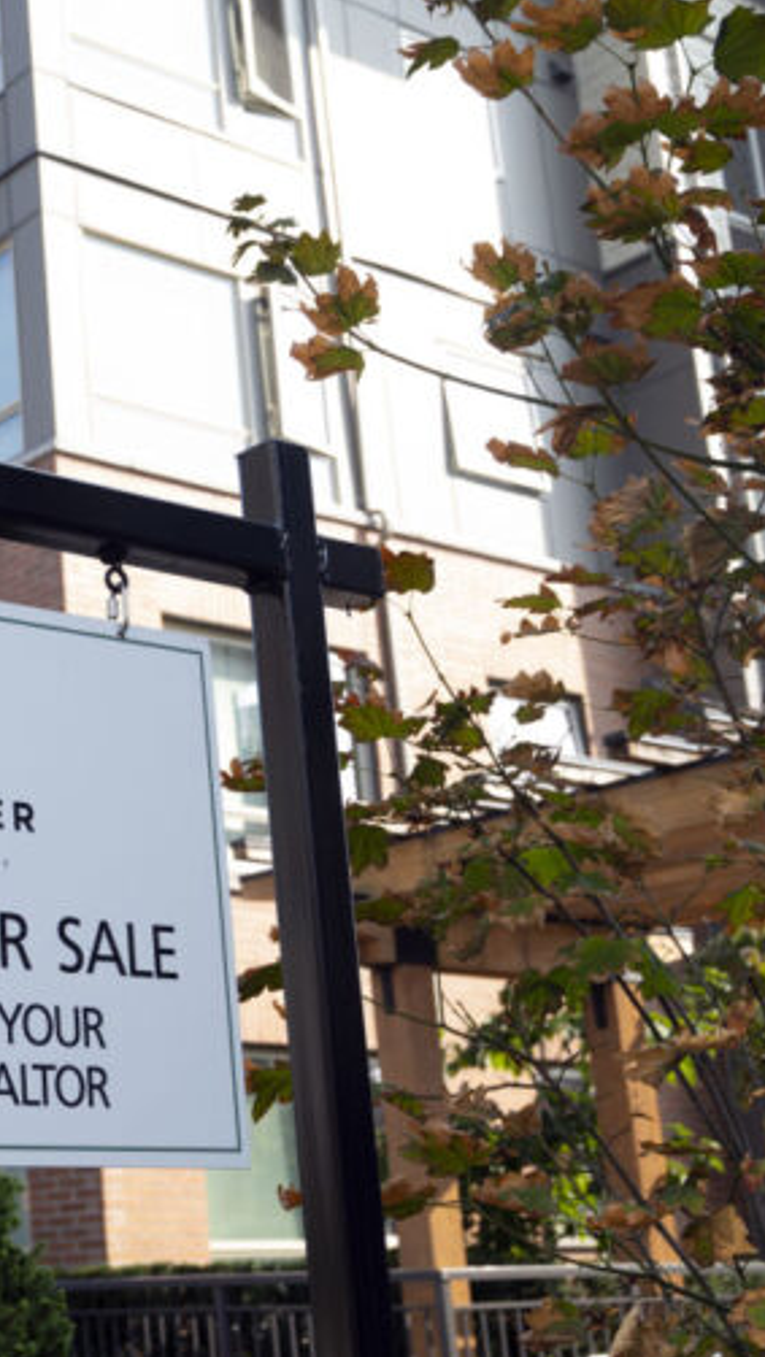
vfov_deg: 37.2
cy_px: 680
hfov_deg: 19.9
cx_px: -203
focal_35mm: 56
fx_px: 2016
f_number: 5.6
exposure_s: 1/100
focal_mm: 35
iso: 50
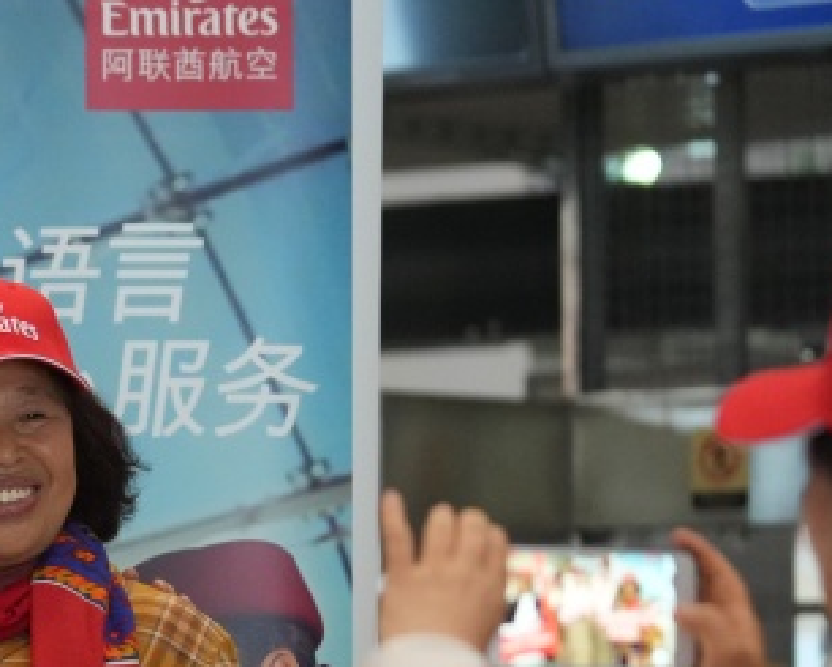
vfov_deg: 7.0
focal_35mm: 220
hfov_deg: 8.6
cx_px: -394
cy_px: 598
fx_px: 5419
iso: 5000
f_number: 2.8
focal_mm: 70
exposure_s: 1/200
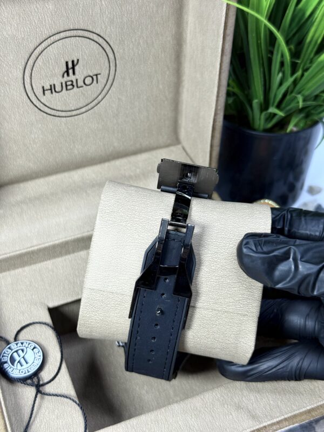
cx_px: 162
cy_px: 216
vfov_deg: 39.7
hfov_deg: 30.3
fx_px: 599
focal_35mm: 48
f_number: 1.78
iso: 100
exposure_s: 1/100
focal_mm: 6.76
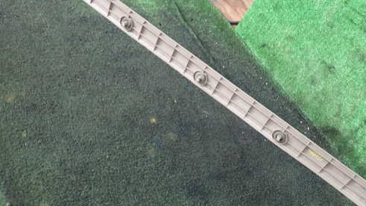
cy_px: 84
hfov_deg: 50.1
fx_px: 388
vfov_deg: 29.7
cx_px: 223
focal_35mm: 40
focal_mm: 5.4
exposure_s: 1/30
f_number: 2.3
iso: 200
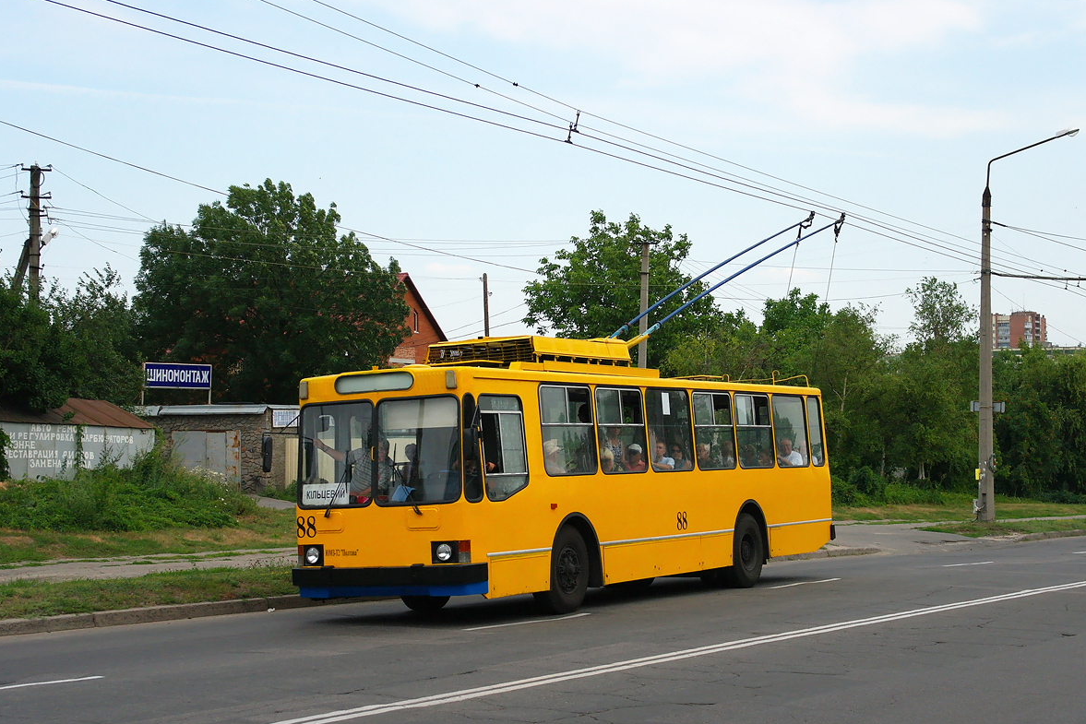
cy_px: 363
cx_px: 548
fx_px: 1629
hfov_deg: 36.9
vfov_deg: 25.1
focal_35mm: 54
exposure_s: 1/1250
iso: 250
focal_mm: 35
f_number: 4.5
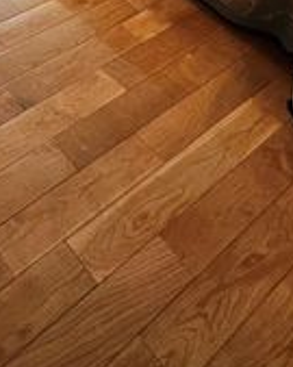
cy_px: -325
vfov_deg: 21.0
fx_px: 542
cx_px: -109
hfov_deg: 25.2
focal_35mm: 50
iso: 64
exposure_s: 1/60
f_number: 2.2
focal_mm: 1.7
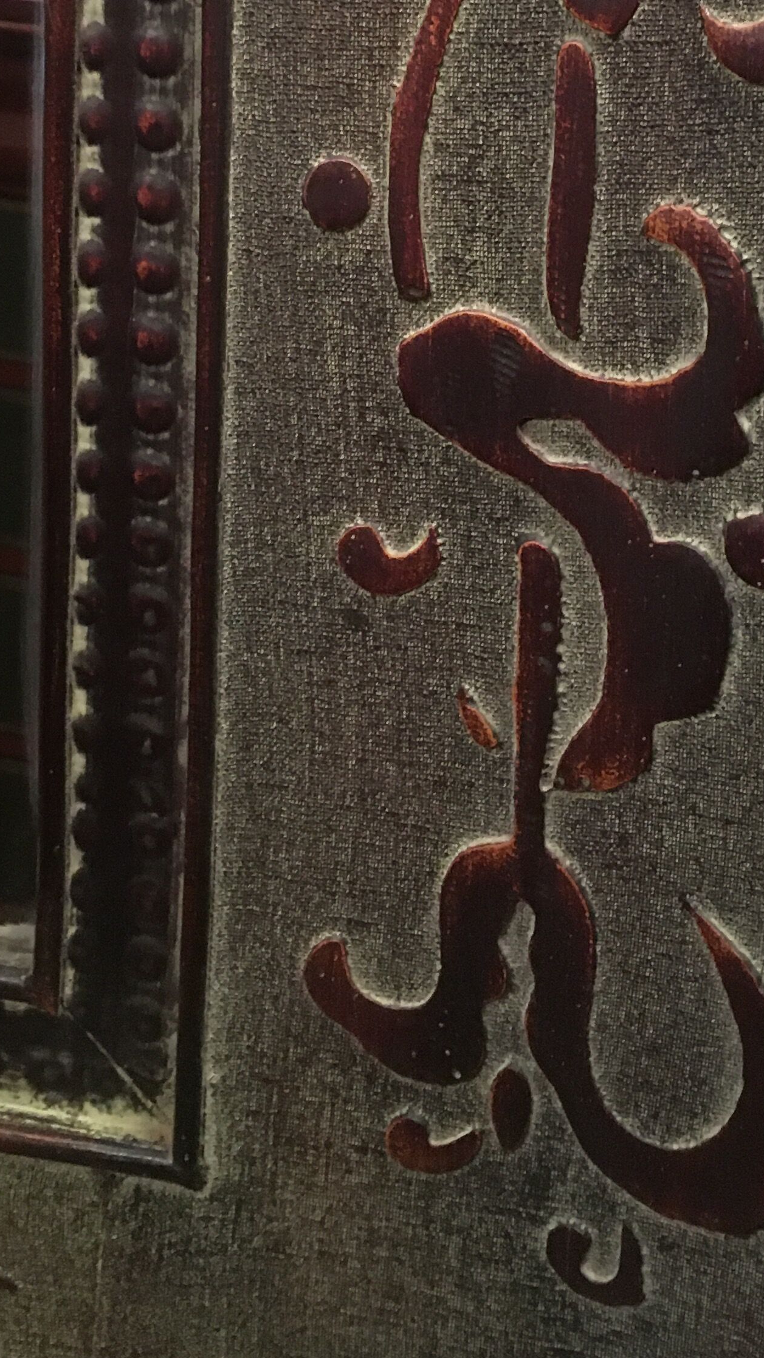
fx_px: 2053
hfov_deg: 21.0
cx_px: 476
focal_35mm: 57
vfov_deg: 35.4
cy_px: 262
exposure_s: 1/17
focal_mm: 4.15
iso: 500
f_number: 2.2
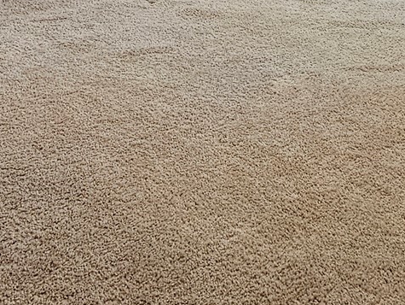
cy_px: -290
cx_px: 136
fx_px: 656
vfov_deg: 18.4
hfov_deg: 34.0
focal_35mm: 56
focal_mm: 2.2
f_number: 2.2
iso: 320
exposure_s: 1/40
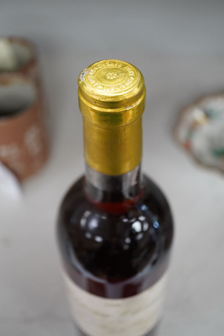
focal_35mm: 45
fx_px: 420
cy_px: 168
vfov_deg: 43.6
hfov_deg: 29.9
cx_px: 112
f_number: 3.5
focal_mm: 30
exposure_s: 1/250
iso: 2000
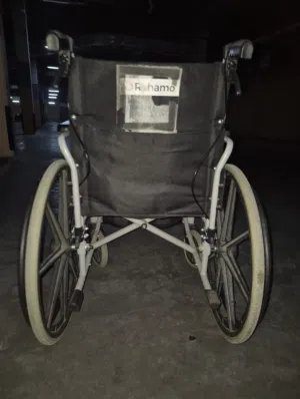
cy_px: 200
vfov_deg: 73.9
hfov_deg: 58.9
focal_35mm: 23
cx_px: 150
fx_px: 266
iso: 125
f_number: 1.8
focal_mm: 5.4
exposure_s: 1/20
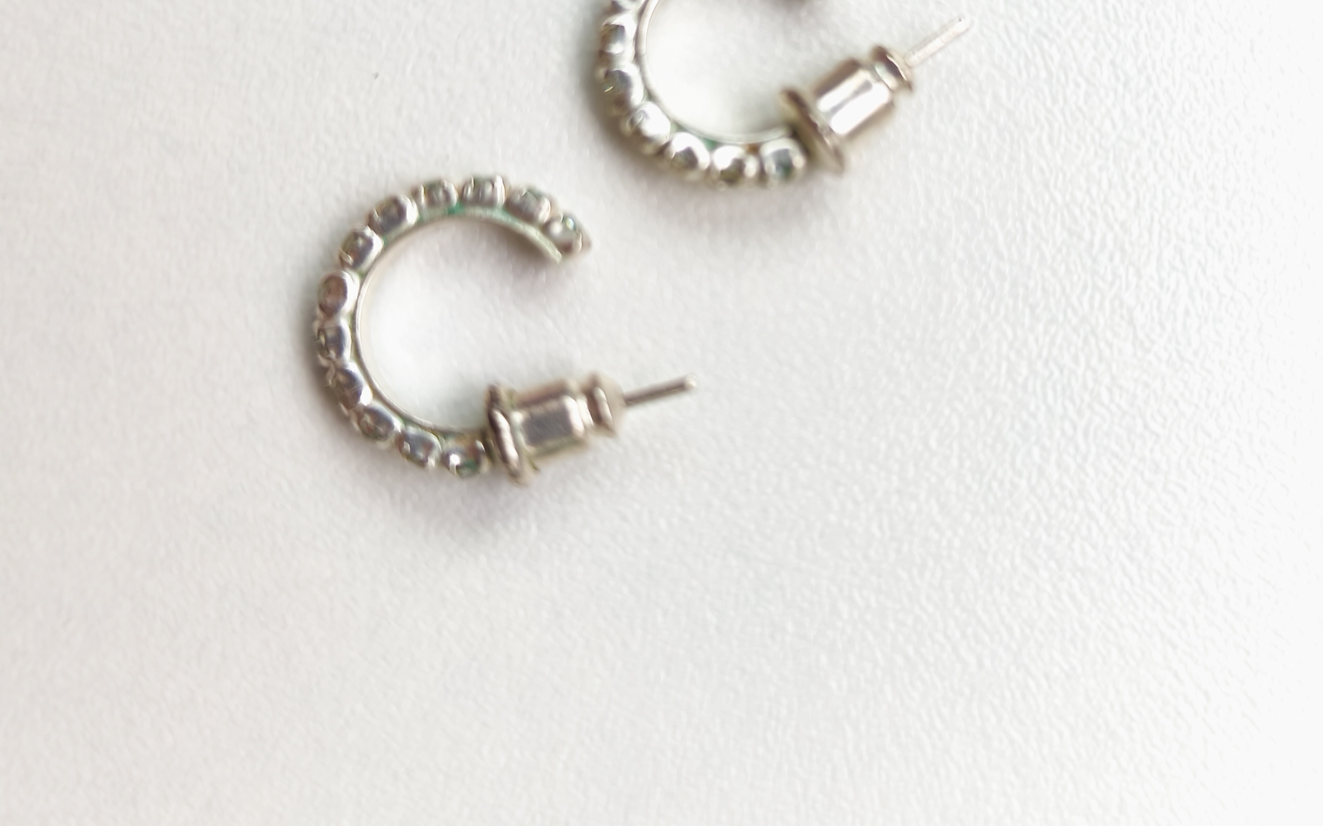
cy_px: 187
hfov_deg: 50.2
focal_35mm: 39
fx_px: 1406
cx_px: 765
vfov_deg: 32.0
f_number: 1.65
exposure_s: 1/25
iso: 50
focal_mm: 6.14
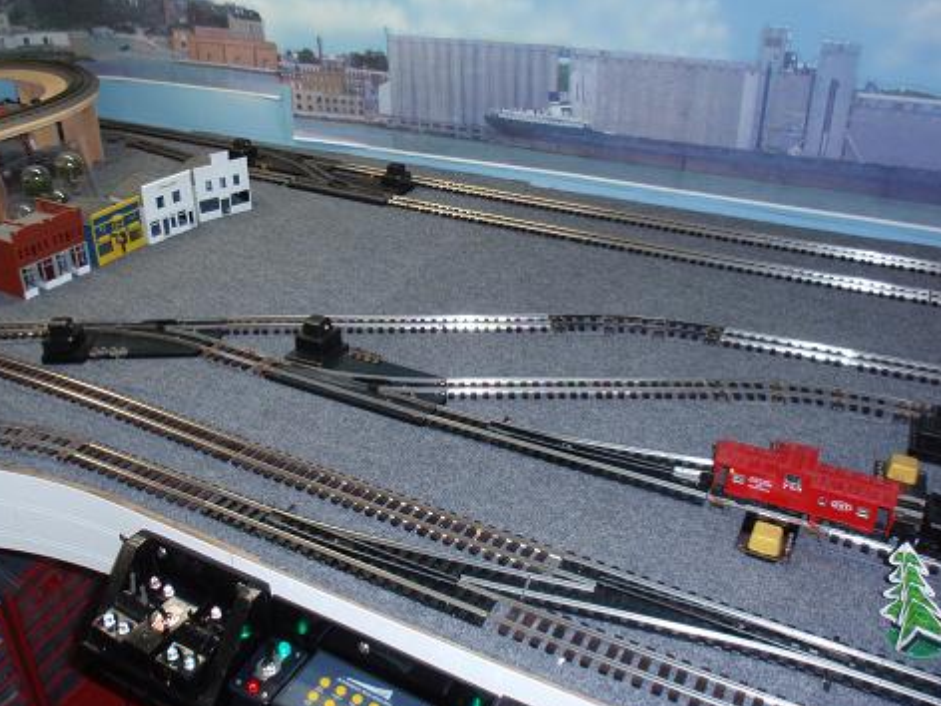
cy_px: 316
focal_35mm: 33
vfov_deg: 42.9
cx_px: 399
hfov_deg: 55.1
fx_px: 897
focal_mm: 5
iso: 100
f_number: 3.2
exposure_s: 1/30
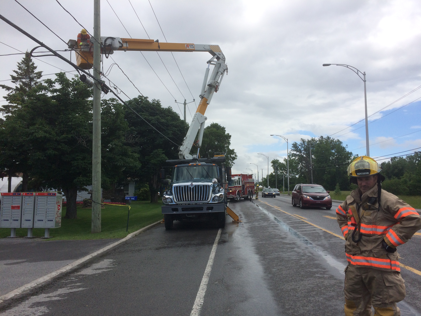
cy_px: 158
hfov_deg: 61.7
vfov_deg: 48.2
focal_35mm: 29
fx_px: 353
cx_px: 210
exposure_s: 1/2415
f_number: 2.2
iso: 32
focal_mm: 4.15
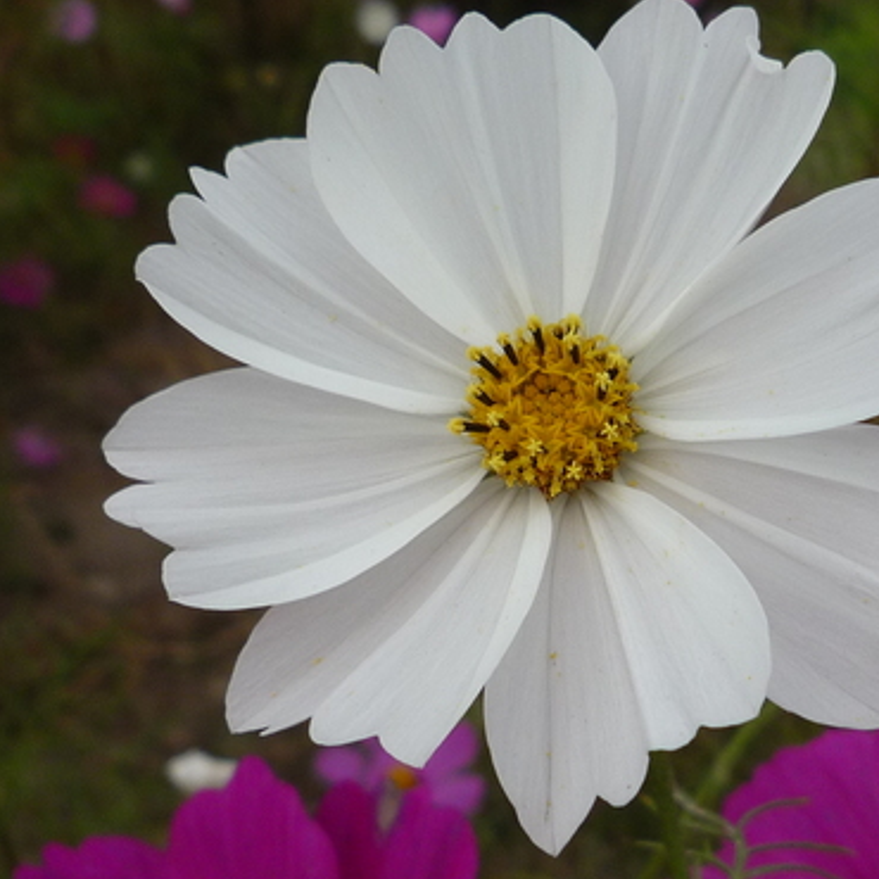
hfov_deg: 30.9
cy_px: 441
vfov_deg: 31.1
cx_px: 570
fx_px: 1580
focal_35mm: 55
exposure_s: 1/500
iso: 100
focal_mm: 4.5
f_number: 3.2
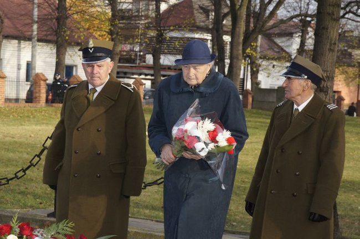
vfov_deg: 13.0
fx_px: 1049
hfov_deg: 19.5
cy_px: 120
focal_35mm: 105
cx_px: 180
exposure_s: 1/160
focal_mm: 70
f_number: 8
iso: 200
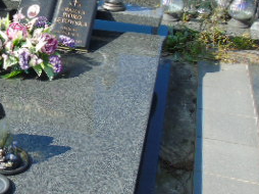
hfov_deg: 27.6
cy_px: 47
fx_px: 471
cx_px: -40
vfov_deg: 23.0
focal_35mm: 63
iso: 80
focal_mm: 4.4
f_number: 3.4
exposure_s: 1/400
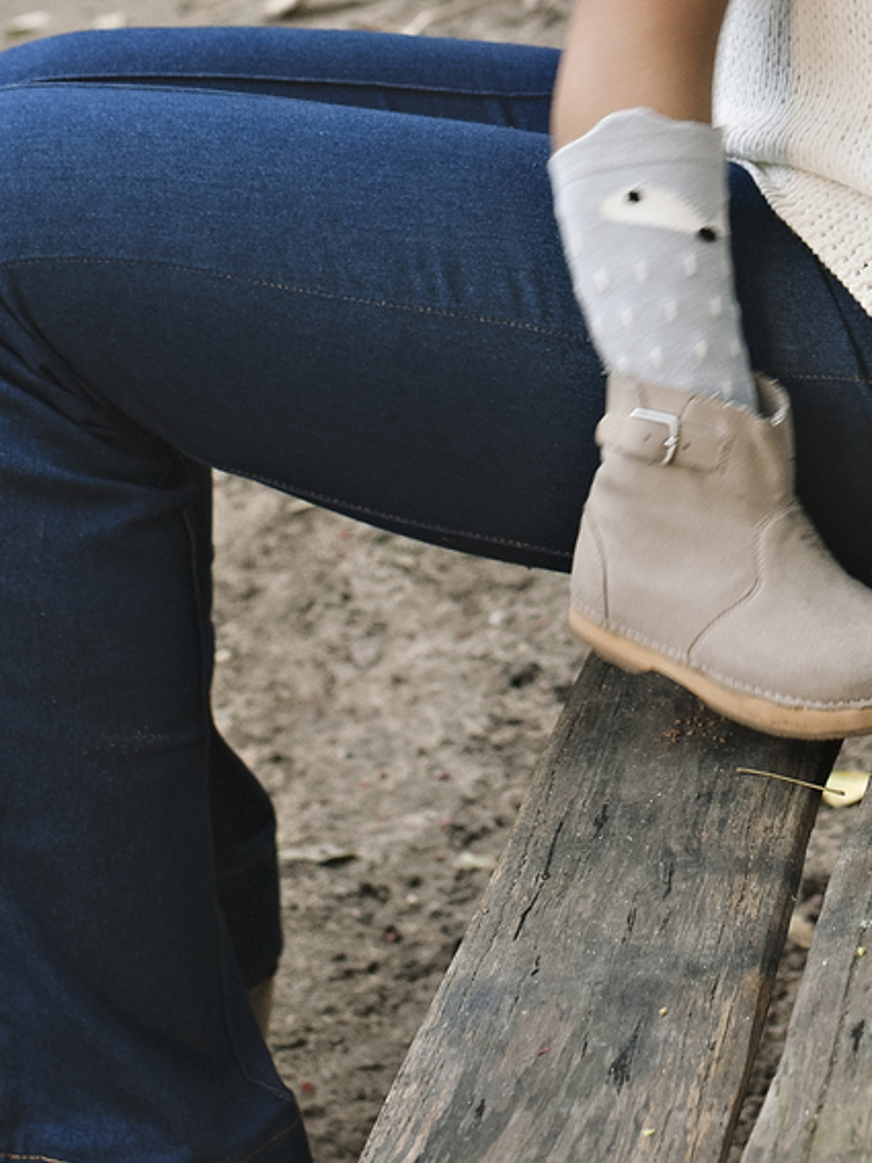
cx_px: 901
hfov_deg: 13.6
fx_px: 3595
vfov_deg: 17.5
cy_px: -241
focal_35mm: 107
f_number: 4.5
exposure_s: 1/125
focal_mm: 35
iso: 1000
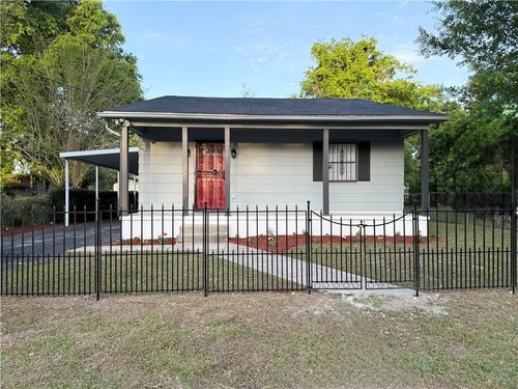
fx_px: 359
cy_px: 194
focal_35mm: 24
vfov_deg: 56.8
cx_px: 259
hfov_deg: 71.6
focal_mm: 6.76
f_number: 1.78
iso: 100
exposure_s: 1/607
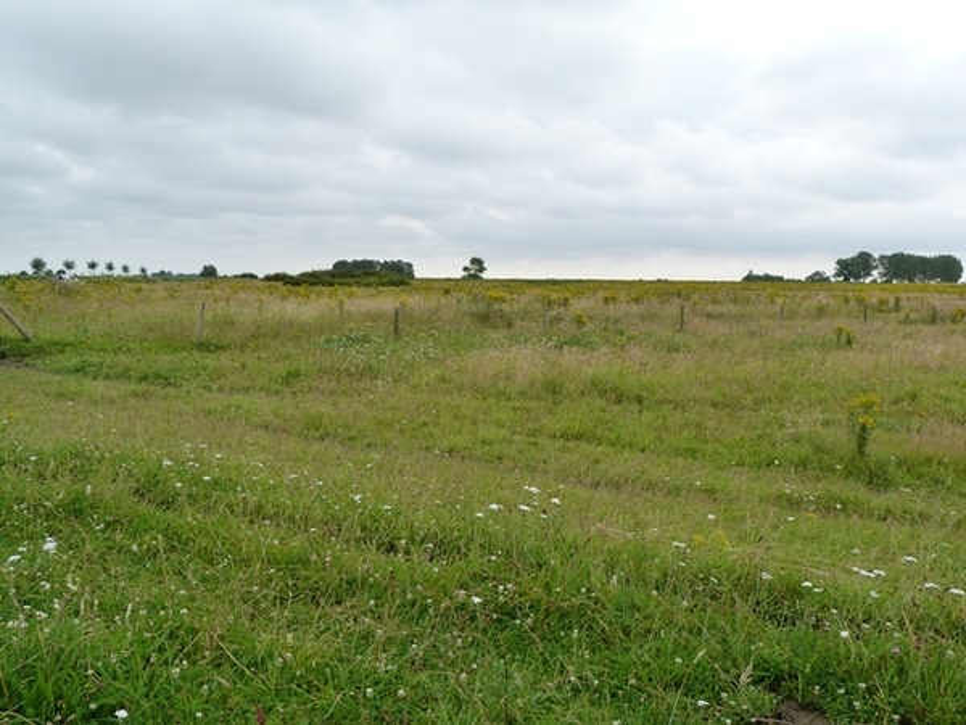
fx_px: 837
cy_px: 362
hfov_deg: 60.0
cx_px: 483
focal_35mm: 30
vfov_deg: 46.8
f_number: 5
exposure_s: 1/250
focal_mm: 5.4
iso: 125
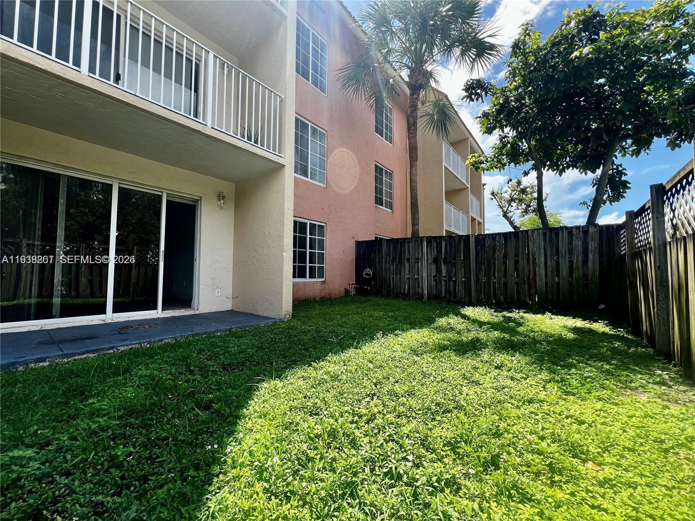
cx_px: 348
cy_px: 260
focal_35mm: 13
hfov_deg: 106.2
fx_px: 261
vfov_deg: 89.9
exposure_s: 1/475
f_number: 1.8
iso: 32
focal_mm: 1.57
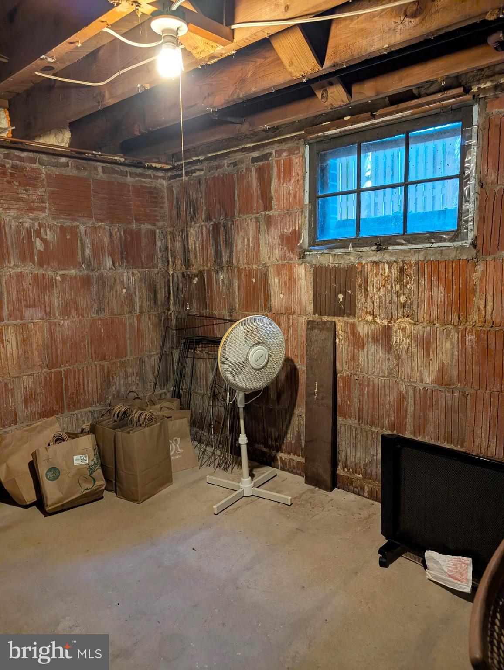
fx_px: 465
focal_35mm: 24
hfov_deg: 56.9
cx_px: 252
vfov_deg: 71.5
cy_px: 335
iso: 169
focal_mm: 6.9
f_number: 1.68
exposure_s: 1/30
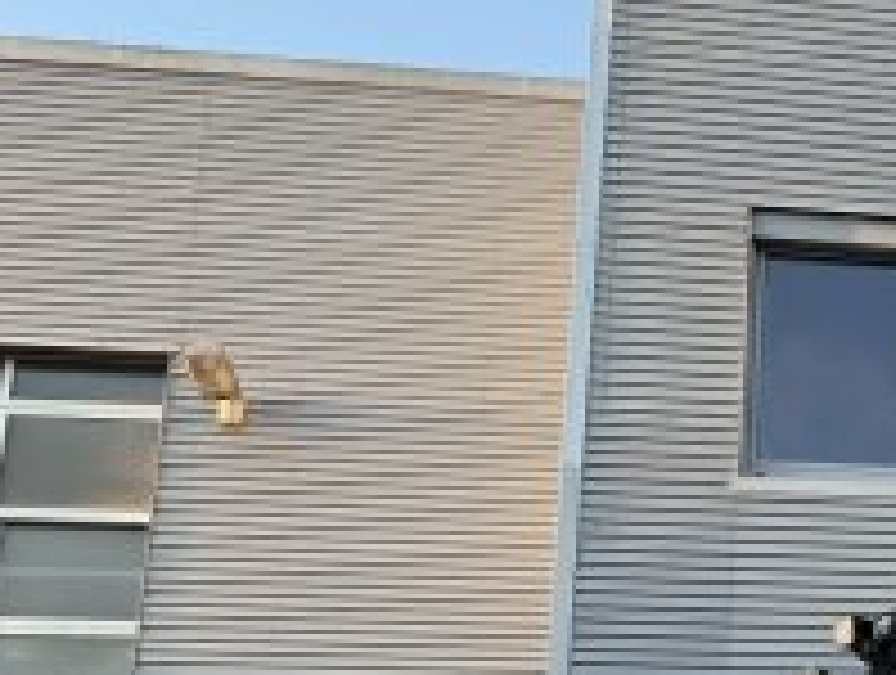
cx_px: 1387
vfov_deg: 18.9
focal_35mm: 77
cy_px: 598
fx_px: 1997
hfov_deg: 21.0
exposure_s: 1/433
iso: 80
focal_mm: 6.76
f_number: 1.78
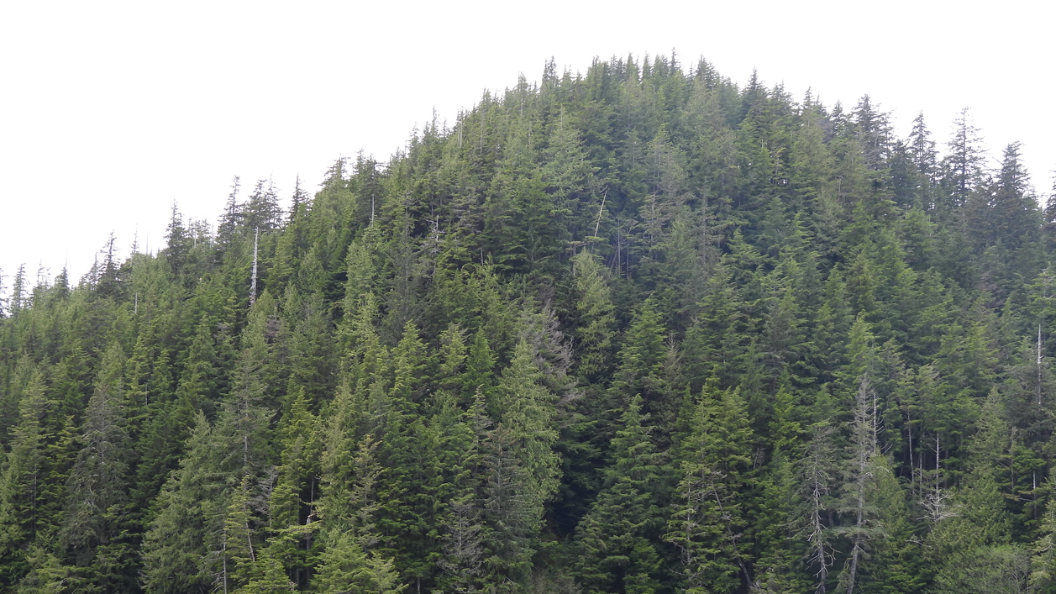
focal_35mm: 61
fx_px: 1708
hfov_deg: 34.4
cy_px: 353
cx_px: 531
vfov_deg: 19.7
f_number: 3.5
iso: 100
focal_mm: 9.8
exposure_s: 1/100
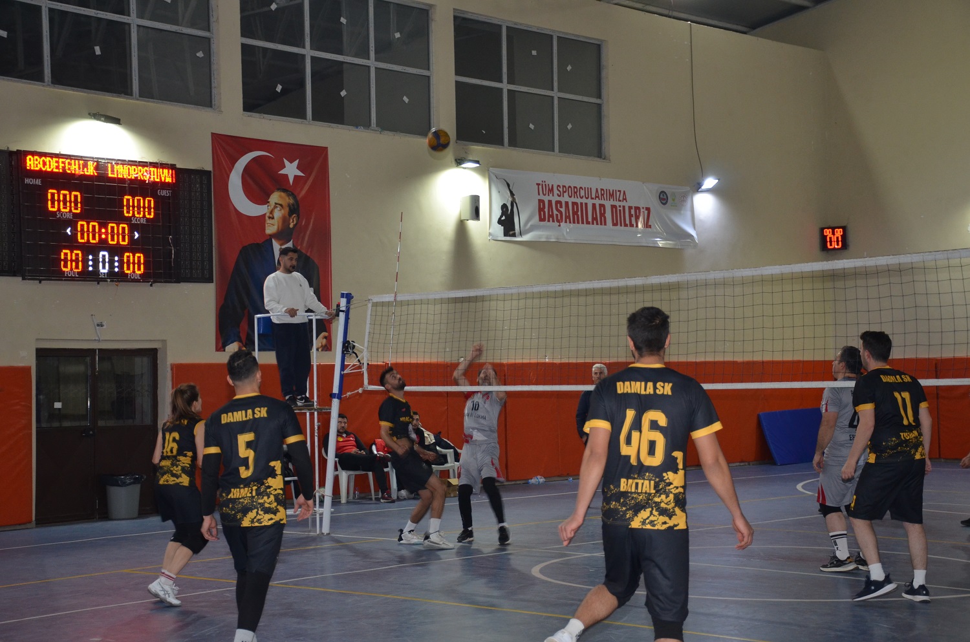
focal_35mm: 60
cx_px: 485
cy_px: 321
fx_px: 1613
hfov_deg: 33.5
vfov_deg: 22.5
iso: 800
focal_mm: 40
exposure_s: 1/60
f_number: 4.5
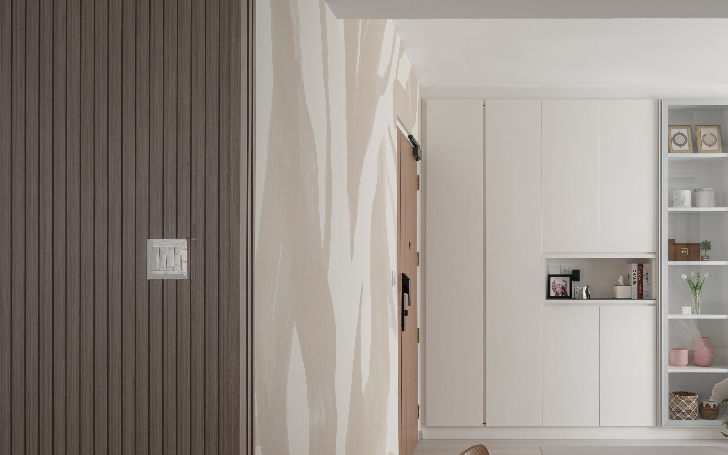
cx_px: 494
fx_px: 714
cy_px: 264
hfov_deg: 52.8
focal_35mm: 36
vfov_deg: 35.3
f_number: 9
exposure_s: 4
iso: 100
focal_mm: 21
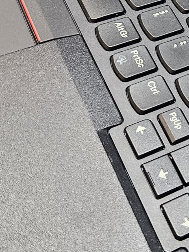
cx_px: 255
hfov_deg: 20.1
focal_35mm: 66
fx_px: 480
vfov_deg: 29.2
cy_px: 86
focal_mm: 5.4
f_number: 1.8
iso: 320
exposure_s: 1/100
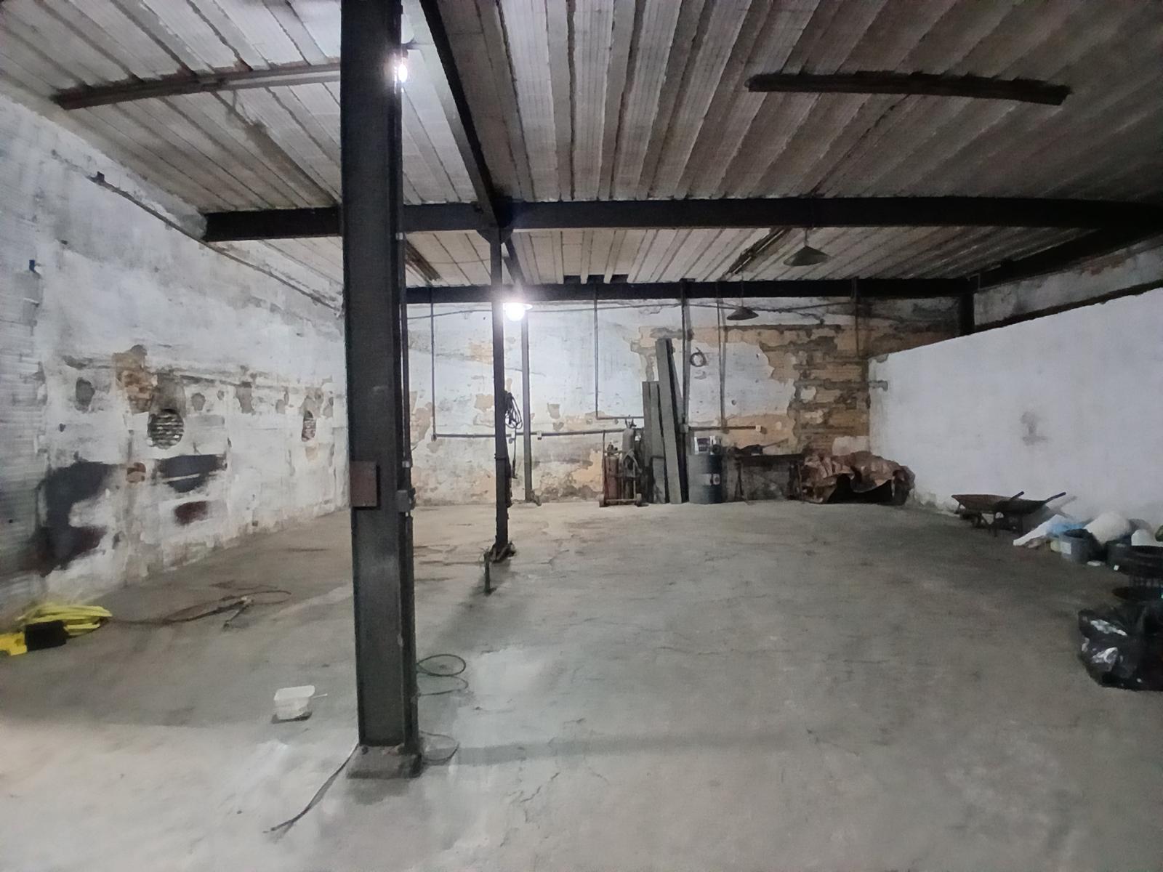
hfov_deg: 91.0
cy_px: 436
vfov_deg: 74.7
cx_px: 582
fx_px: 571
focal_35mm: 17
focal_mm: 1.4
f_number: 2.2
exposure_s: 1/17.1
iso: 800
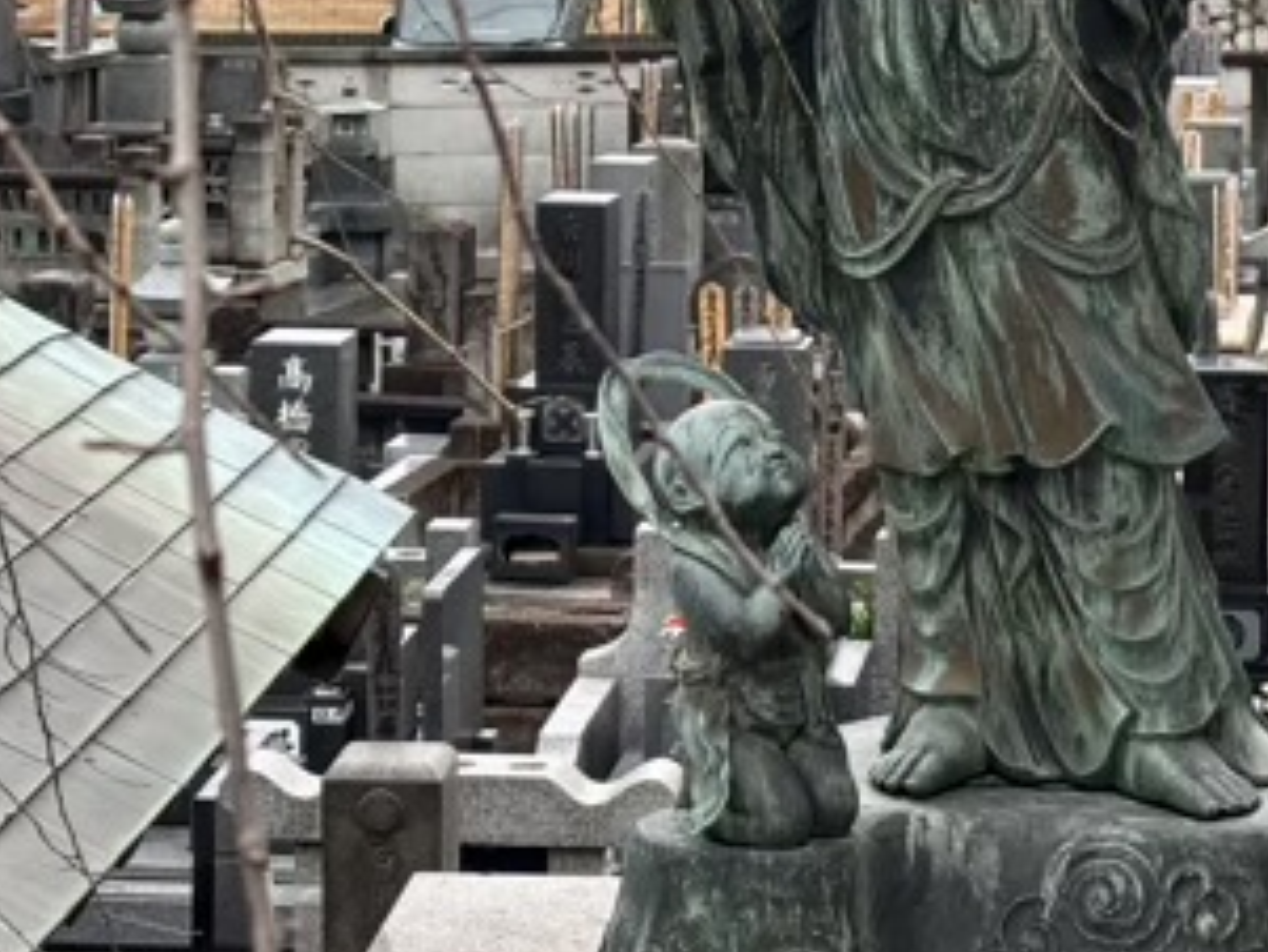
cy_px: 65
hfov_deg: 16.2
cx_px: 906
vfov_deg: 12.2
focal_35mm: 121
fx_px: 4434
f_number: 1.6
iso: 32
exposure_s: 1/462
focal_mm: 5.96
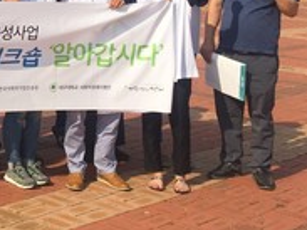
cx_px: -117
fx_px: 842
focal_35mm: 95
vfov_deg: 15.1
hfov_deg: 18.8
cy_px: -24
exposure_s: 1/2475
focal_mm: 4.15
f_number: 2.2
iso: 32
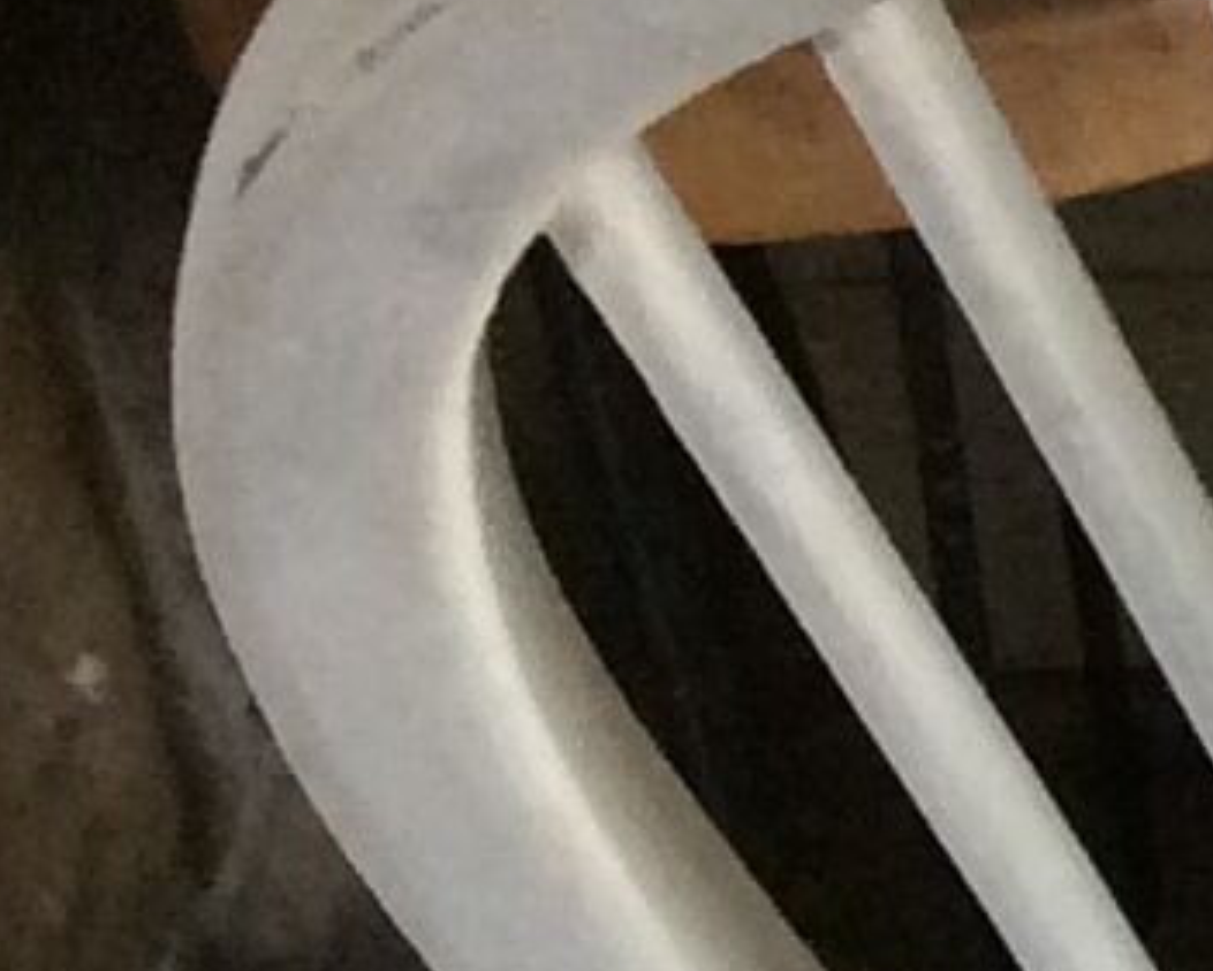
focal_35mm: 230
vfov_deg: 6.6
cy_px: 1465
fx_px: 8259
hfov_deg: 7.0
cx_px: 4323
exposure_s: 1/25
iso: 80
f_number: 2.4
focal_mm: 3.3
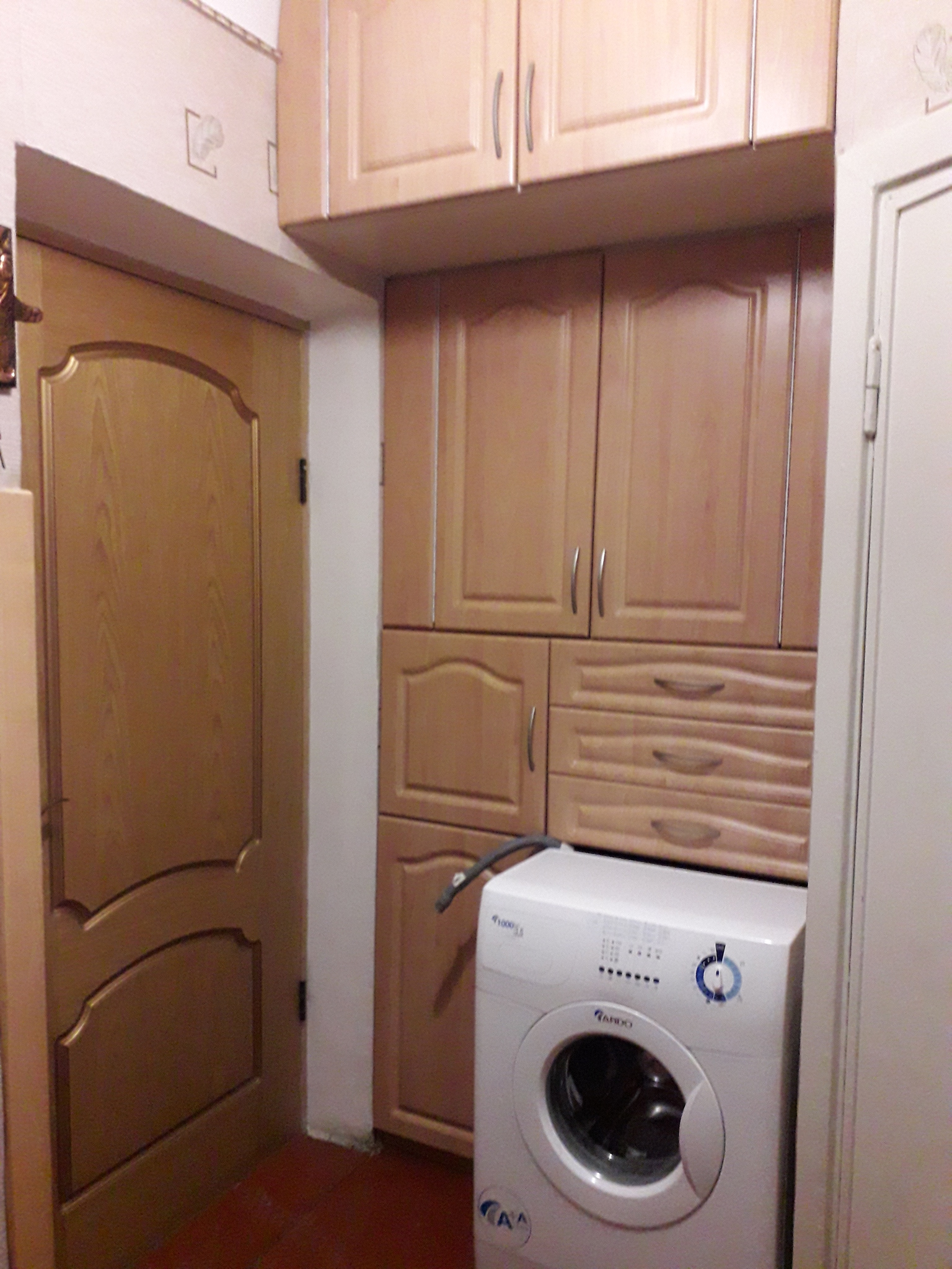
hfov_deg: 51.4
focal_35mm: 27
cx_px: 476
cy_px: 634
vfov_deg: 65.3
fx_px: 990
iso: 400
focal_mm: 3.6
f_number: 1.9
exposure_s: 1/25
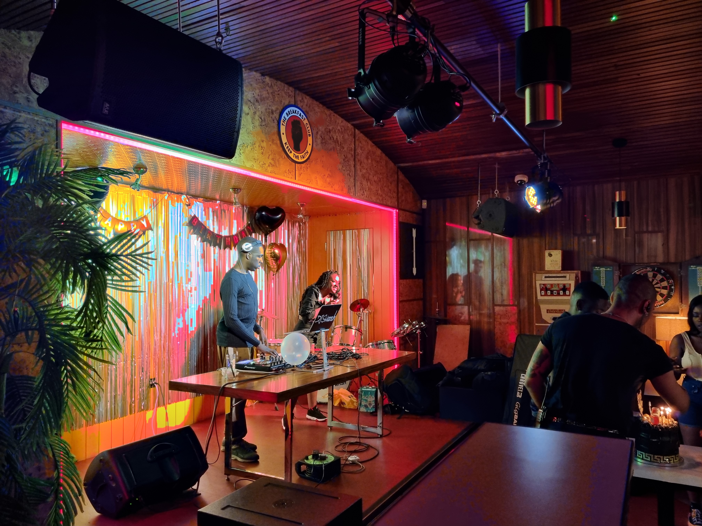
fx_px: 527
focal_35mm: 26
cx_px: 351
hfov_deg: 67.3
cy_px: 263
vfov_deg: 53.1
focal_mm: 5.4
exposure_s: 1/41
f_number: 1.8
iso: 250
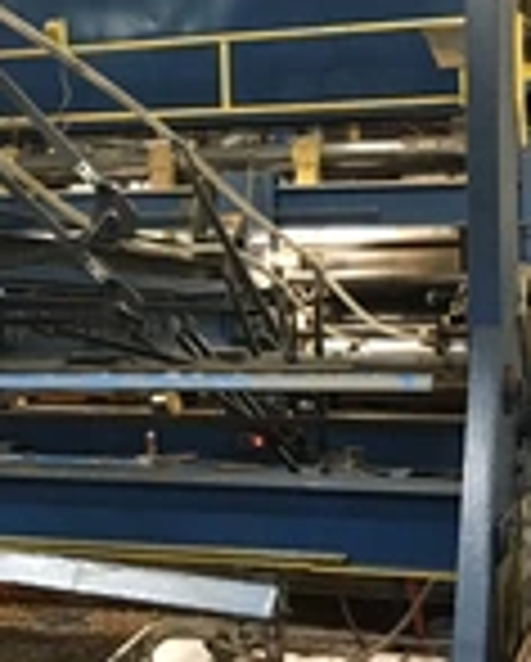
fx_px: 1509
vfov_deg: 24.6
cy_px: 221
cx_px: 108
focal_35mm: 77
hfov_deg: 19.7
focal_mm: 4.15
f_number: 2.2
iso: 64
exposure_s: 1/4
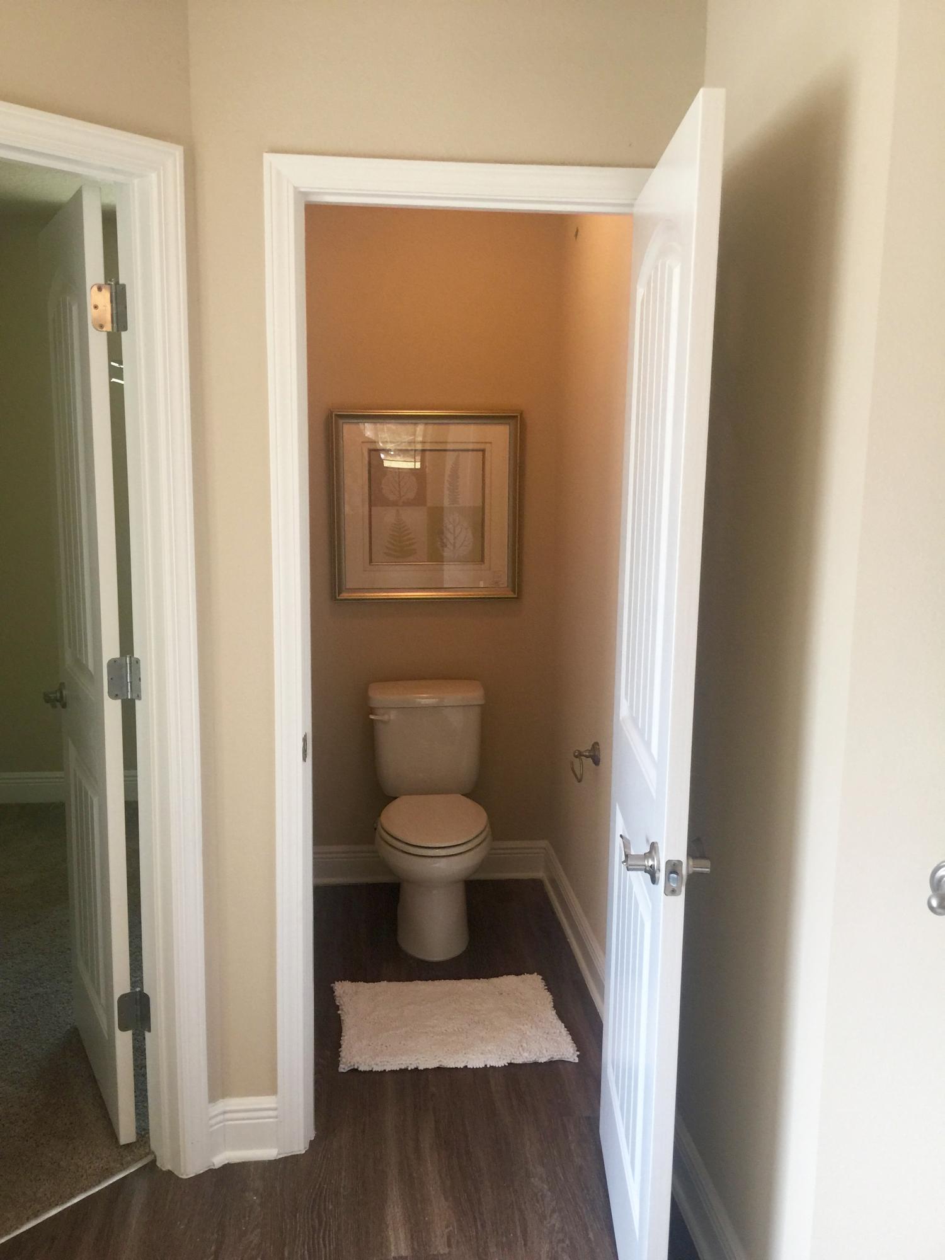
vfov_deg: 61.7
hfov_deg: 48.2
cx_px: 472
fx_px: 1056
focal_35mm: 29
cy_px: 630
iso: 50
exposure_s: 1/30
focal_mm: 4.15
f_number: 2.2
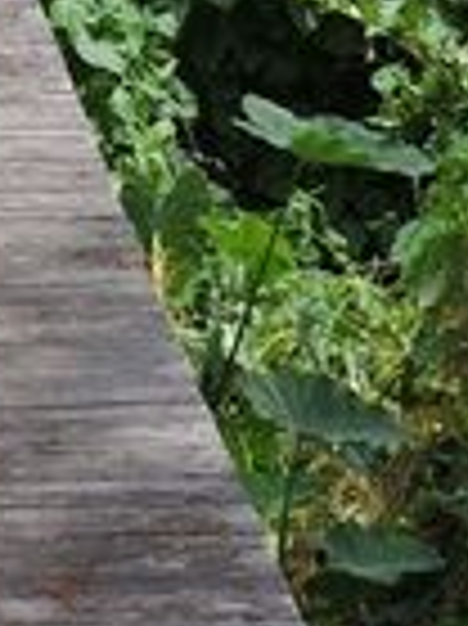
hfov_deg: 7.1
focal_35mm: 206
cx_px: -238
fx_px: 3719
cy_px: -642
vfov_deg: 9.0
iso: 100
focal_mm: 7.7
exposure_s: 1/320
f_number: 3.4
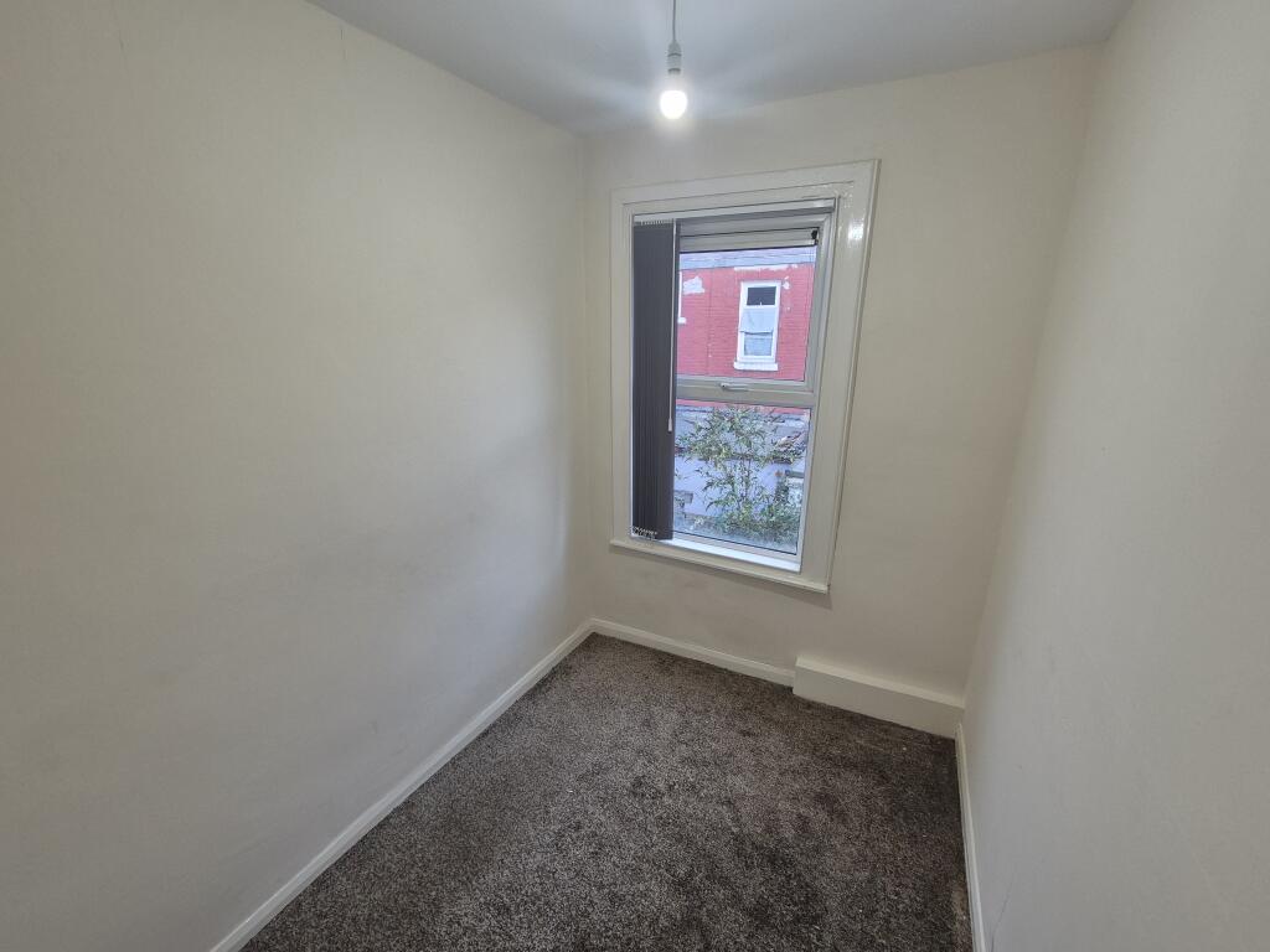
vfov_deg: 89.9
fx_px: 477
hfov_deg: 106.2
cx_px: 635
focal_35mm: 13
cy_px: 476
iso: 160
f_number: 2.2
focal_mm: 2.2
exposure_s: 1/50
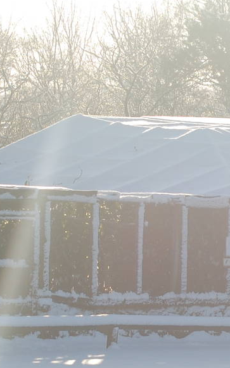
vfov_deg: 9.1
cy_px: 252
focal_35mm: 231
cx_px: 356
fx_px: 2321
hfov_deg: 5.6
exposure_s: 1/320
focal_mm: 55
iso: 200
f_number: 9
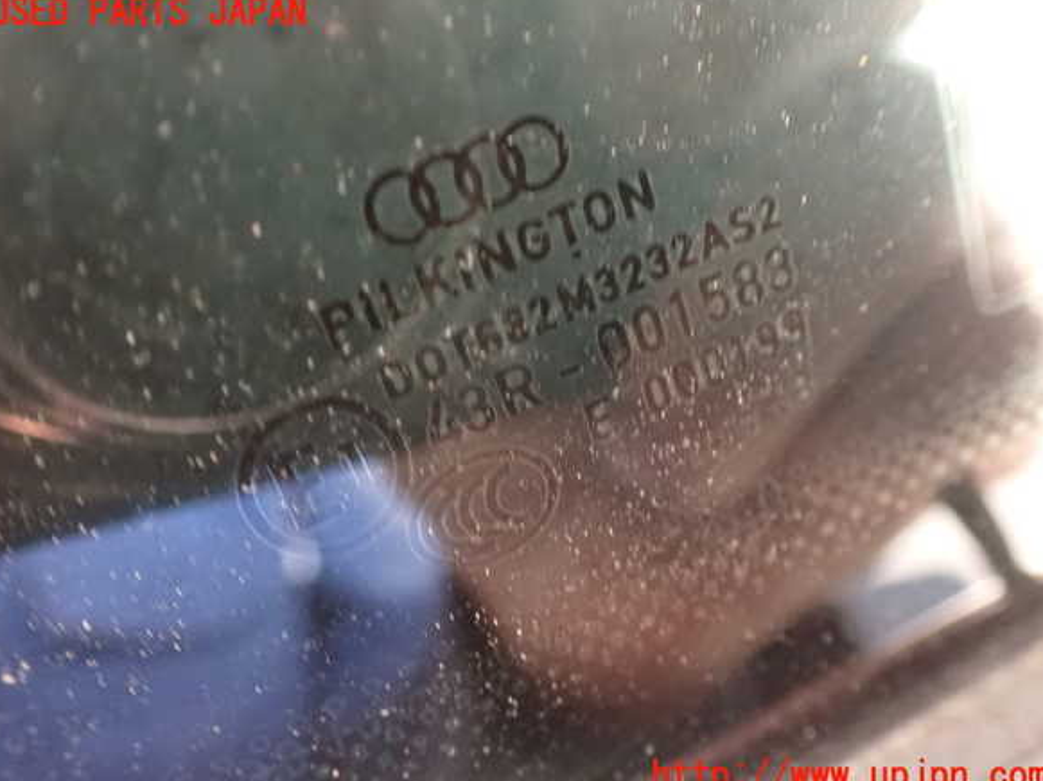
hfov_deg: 58.4
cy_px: 395
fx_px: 933
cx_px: 519
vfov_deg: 45.4
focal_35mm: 31
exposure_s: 1/30
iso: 1250
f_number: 2.3
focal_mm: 5.4
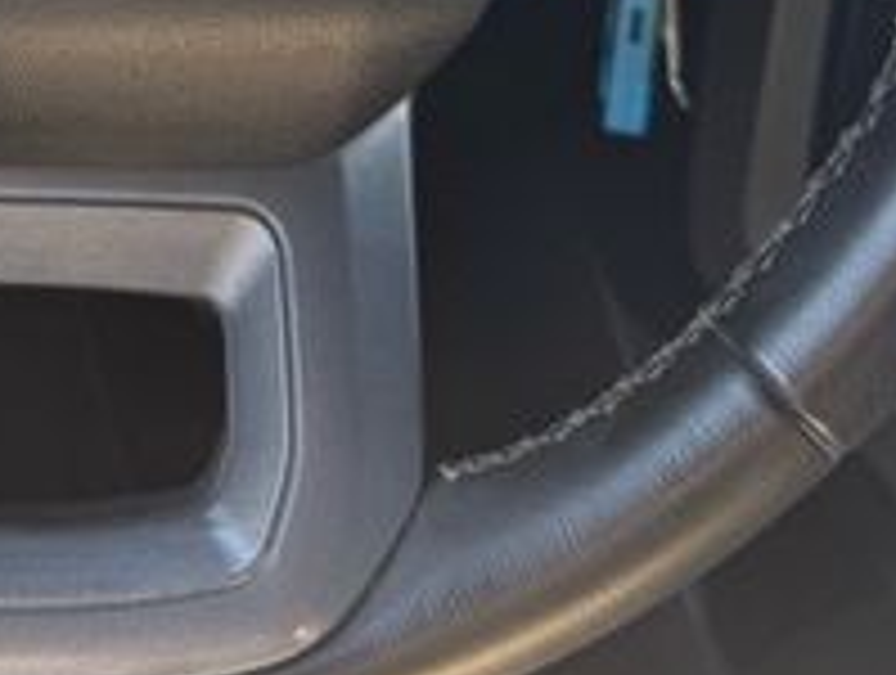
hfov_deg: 23.6
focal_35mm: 77
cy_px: -346
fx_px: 1997
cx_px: -104
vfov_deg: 17.3
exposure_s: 1/126
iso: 80
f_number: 1.78
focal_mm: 6.76
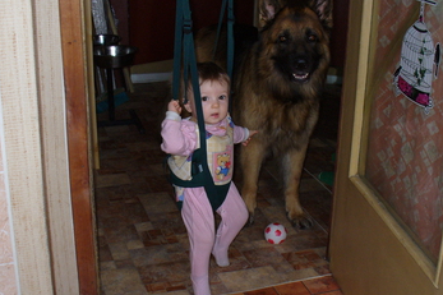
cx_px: 221
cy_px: 178
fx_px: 615
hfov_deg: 39.6
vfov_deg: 26.9
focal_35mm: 50
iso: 100
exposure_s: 1/60
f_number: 2.8
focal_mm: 6.1
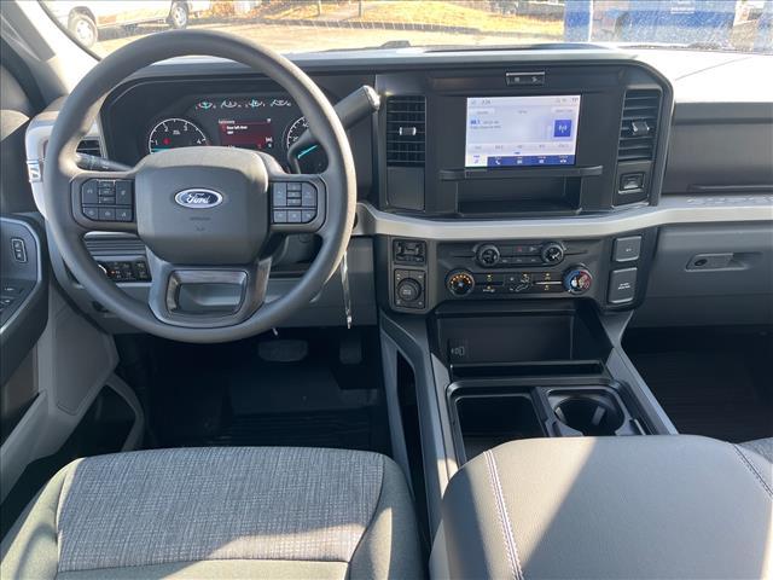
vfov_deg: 53.1
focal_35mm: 26
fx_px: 581
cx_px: 386
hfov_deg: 67.3
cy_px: 290
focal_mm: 5.1
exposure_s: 1/121
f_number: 1.6
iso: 80
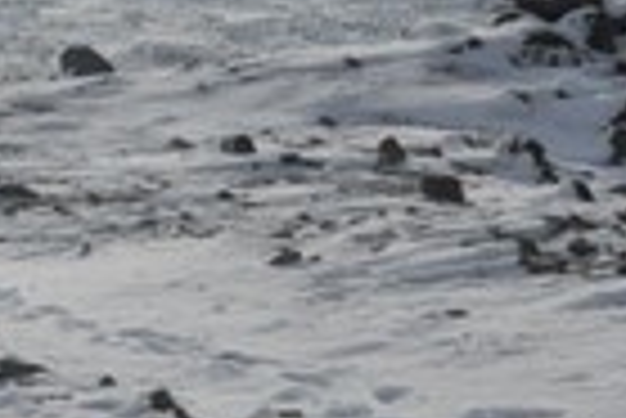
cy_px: 153
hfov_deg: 14.2
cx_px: -536
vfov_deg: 10.9
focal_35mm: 126
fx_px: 2193
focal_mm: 18
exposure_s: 1/1600
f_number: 22
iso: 1600
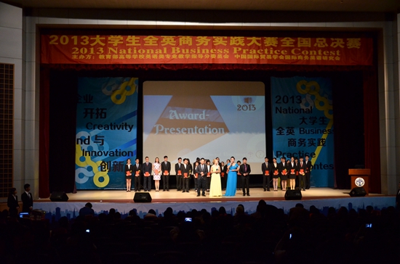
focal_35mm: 38
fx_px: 416
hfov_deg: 51.4
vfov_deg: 35.3
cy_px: 132
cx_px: 200
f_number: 4
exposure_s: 1/60
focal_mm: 25
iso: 1000
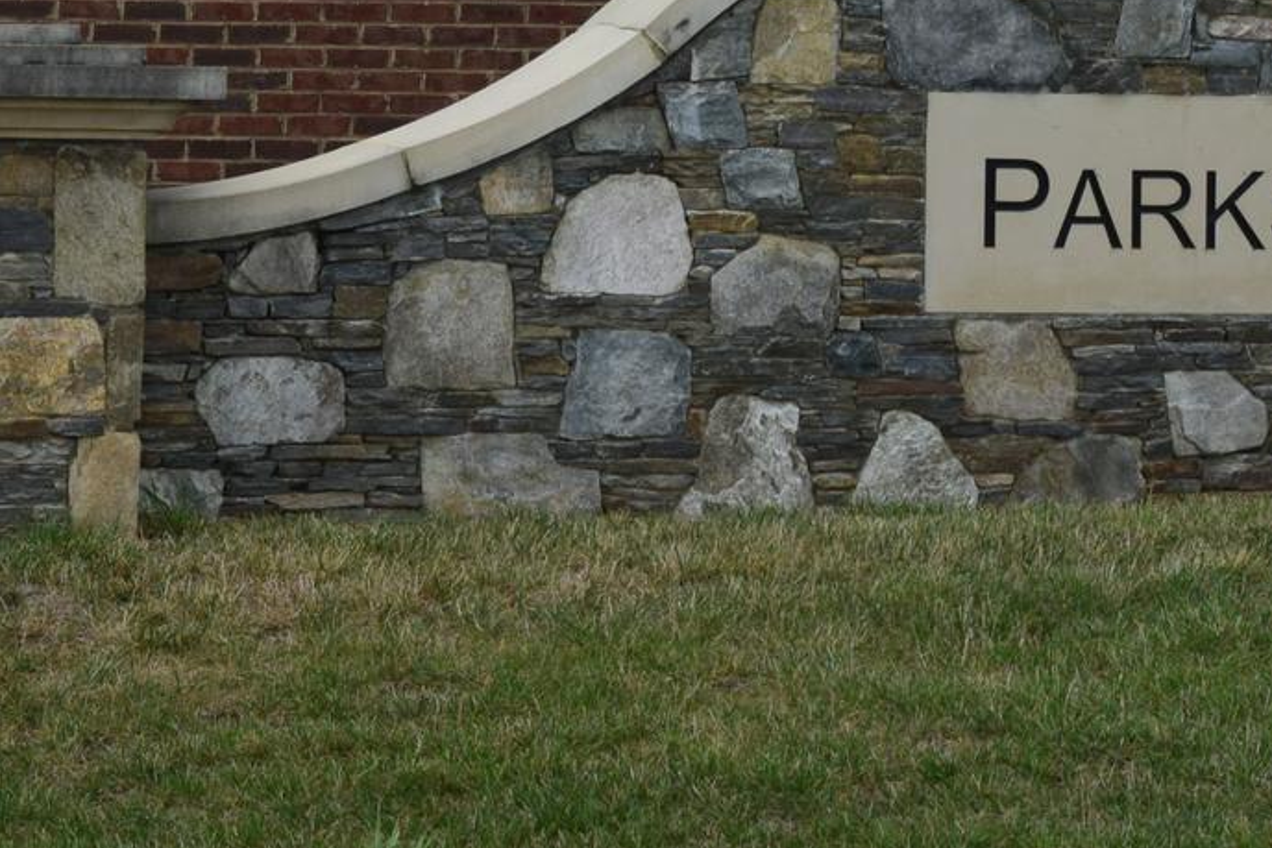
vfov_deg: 5.6
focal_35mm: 245
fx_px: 8675
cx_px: 1122
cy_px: 10
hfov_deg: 8.4
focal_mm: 55
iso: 400
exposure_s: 1/400
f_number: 11
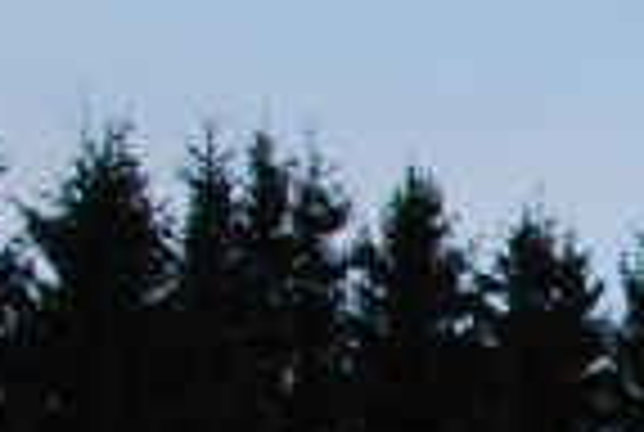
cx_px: 1482
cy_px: 1132
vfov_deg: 6.7
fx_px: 3460
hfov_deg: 9.6
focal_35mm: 193
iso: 200
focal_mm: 18
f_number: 5
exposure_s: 1/100
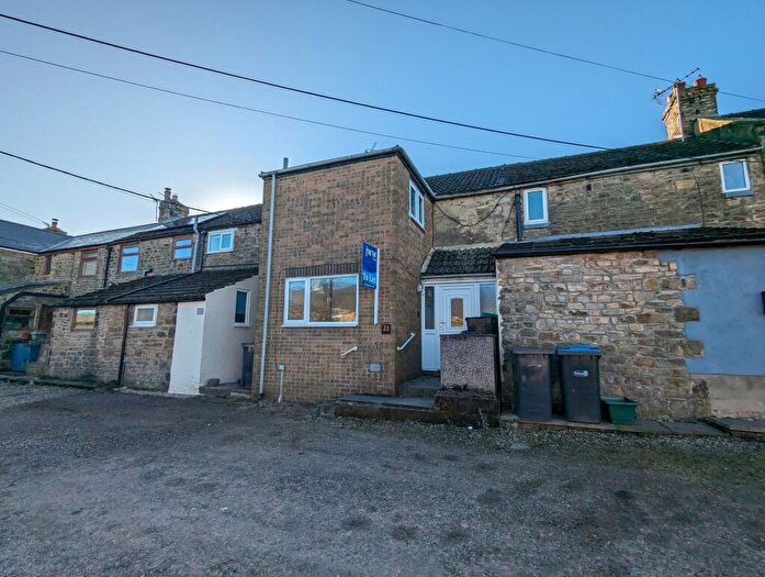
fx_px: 354
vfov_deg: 78.3
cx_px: 382
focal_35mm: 16
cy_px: 288
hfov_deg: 94.4
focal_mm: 2.35
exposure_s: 1/1520
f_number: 2.2
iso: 46
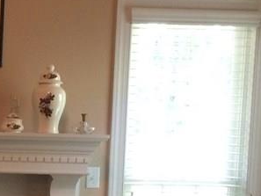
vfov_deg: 14.6
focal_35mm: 100
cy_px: 191
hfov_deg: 18.5
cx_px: -61
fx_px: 754
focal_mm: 4.15
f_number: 2.2
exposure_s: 1/30
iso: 200
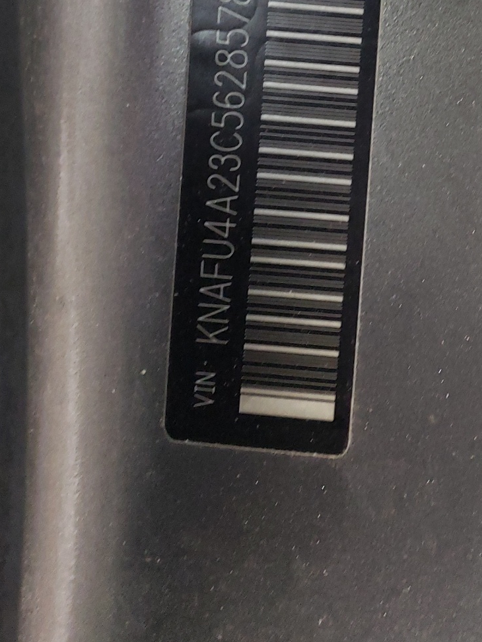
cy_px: 48
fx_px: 1058
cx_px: 430
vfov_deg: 31.9
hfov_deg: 24.9
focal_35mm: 57
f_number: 1.5
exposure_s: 1/60.2
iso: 282
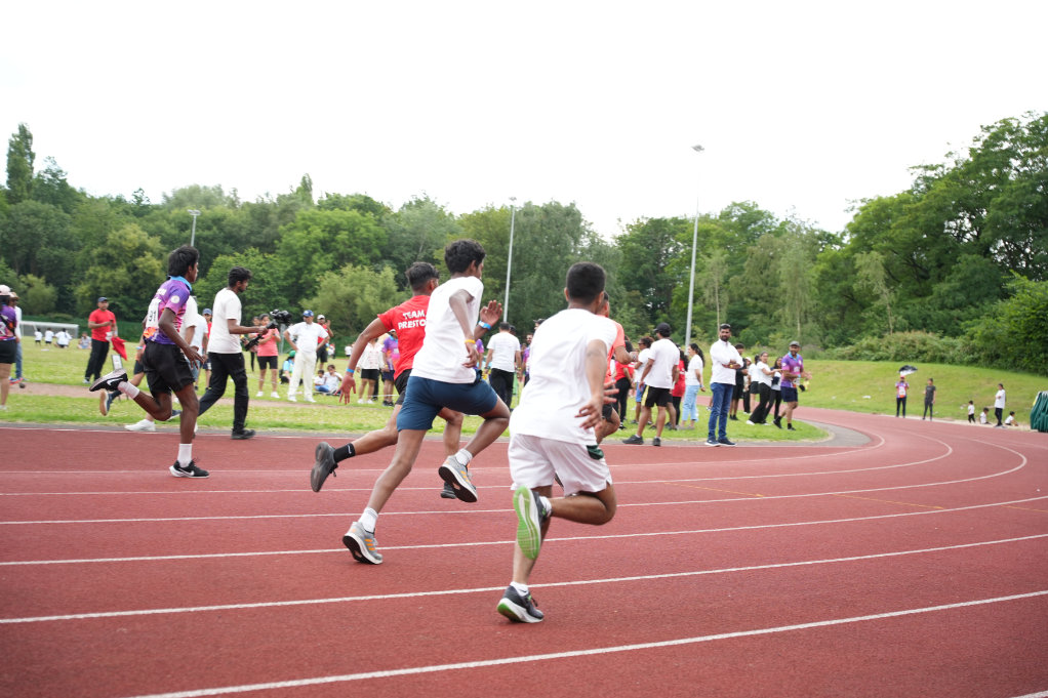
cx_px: 524
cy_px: 349
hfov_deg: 42.8
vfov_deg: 29.2
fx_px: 1339
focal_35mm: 46
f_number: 2.8
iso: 250
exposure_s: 1/800
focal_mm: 38.9
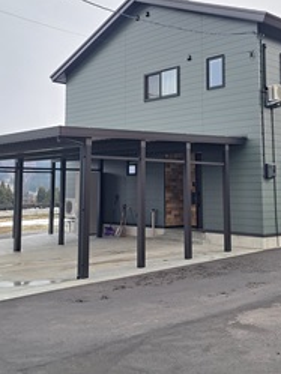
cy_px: 128
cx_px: 143
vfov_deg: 41.6
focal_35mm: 45
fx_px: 487
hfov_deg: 32.2
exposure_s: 1/50
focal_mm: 5.23
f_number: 1.8
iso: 50
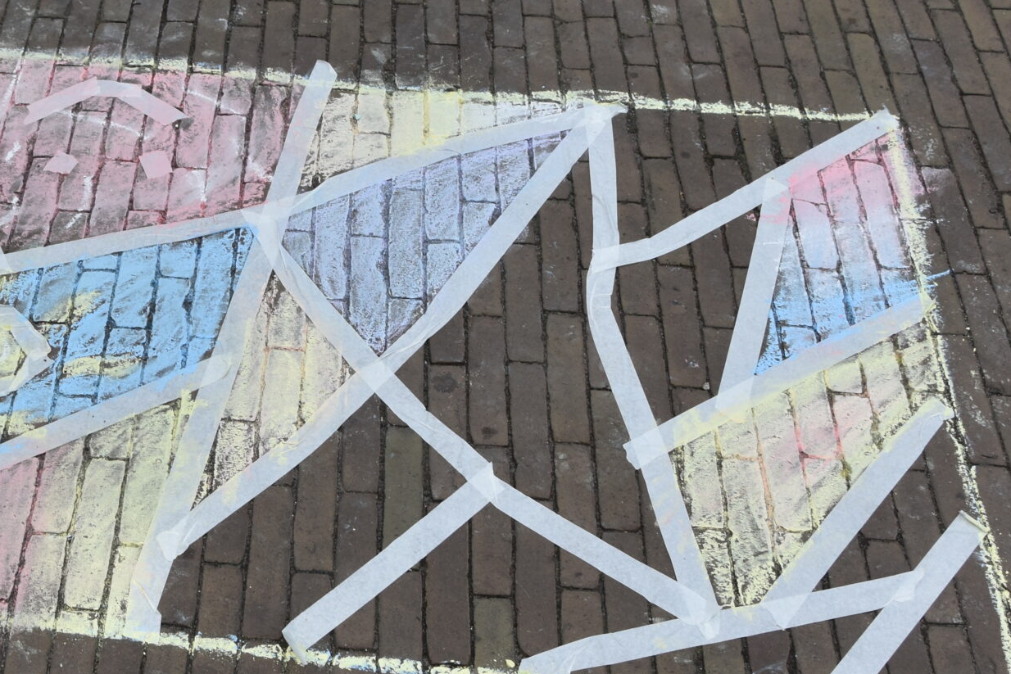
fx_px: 1573
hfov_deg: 34.3
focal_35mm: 56
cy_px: 350
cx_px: 163
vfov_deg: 24.2
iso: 200
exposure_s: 1/320
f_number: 9
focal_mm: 18
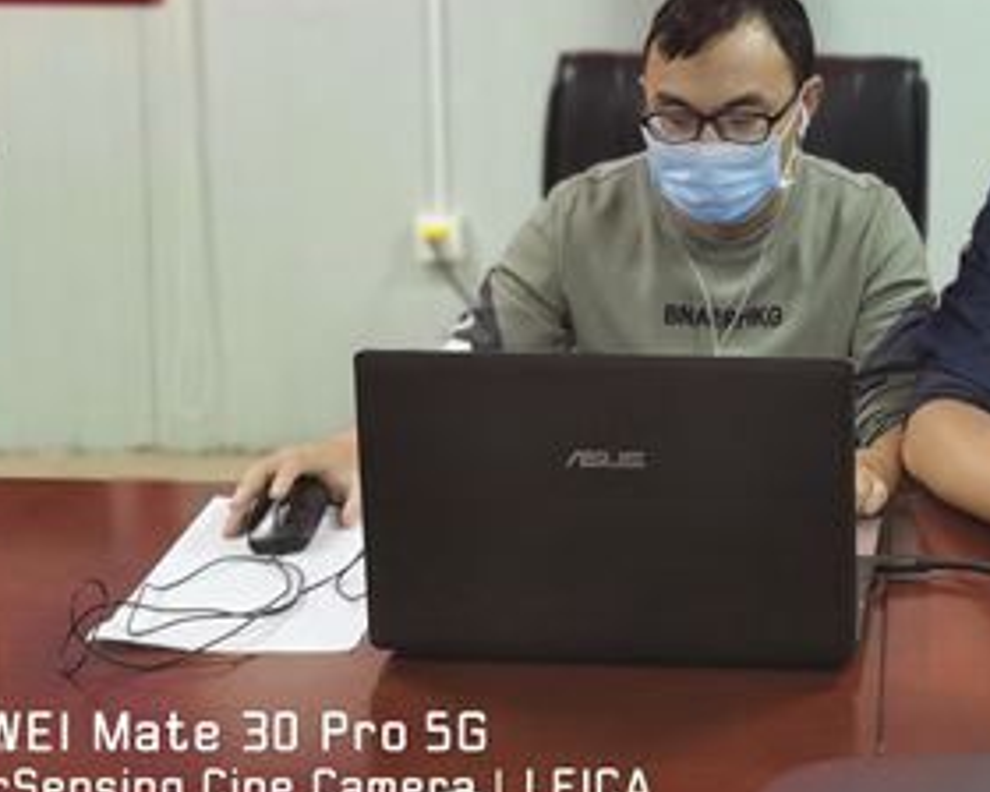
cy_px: -72
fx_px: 1934
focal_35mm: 66
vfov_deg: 21.9
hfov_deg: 27.6
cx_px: 909
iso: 200
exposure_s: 1/60
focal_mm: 5.56
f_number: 1.6
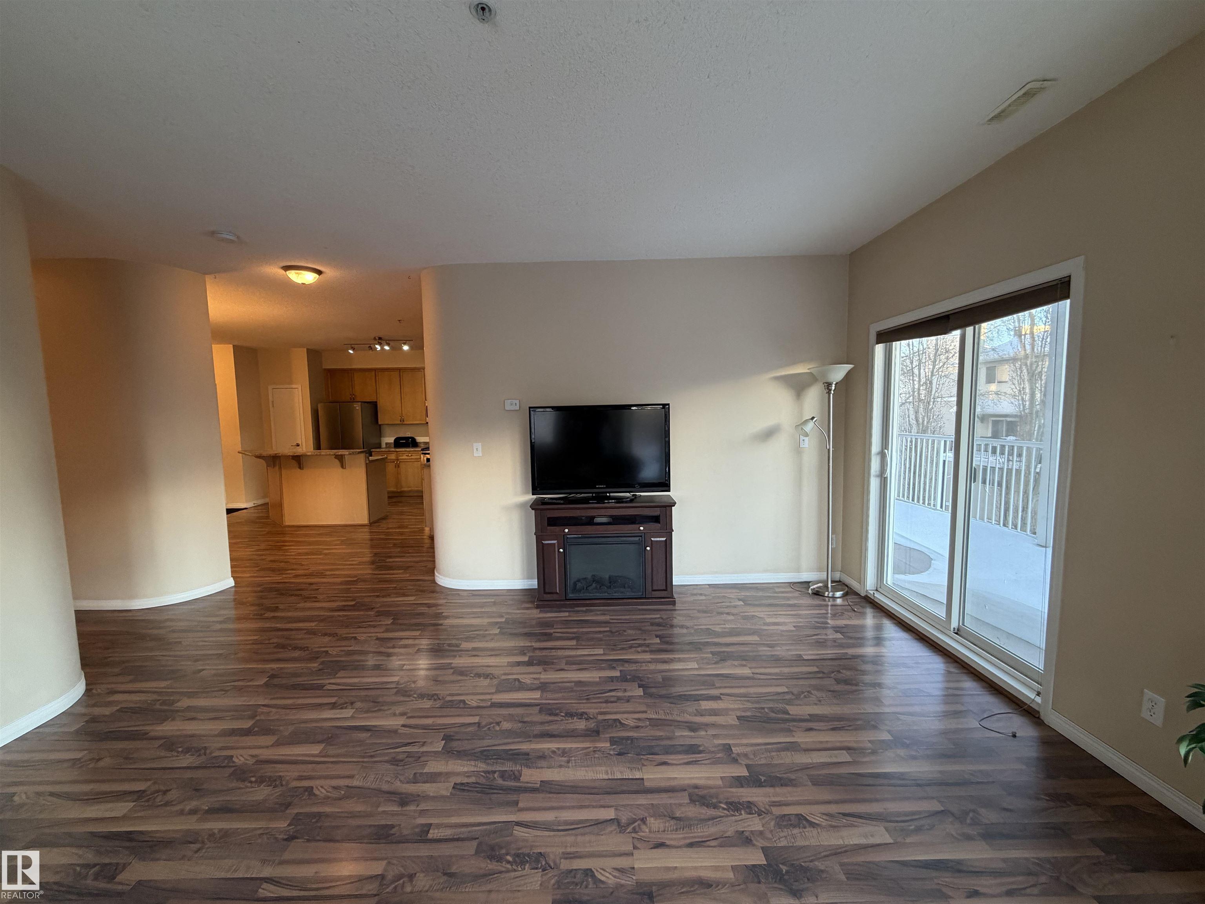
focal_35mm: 14
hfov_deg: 102.1
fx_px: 487
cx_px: 602
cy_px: 452
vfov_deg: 85.7
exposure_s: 1/120
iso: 250
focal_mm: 2.22
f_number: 2.2
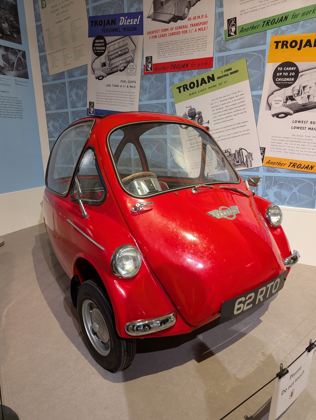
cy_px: 210
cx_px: 158
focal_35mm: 24
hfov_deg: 56.9
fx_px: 291
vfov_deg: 71.5
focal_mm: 6.9
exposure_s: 1/33.3
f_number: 1.68
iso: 112
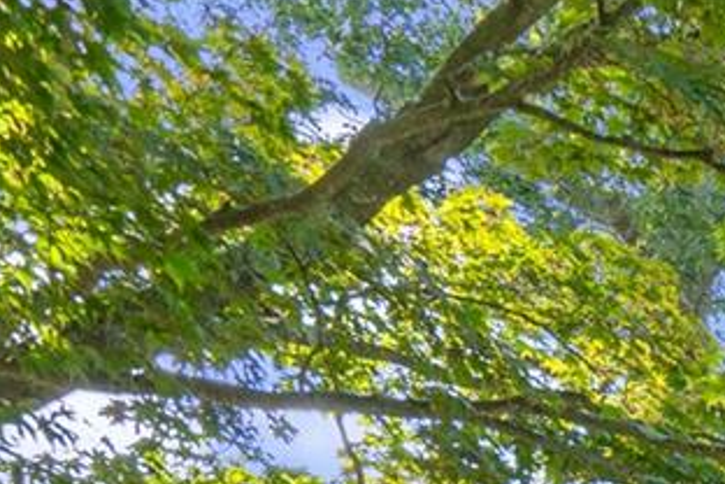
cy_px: 1241
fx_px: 2114
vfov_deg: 10.7
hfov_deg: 12.1
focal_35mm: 105
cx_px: 2040
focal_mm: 16
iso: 160
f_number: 5.6
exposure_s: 1/200
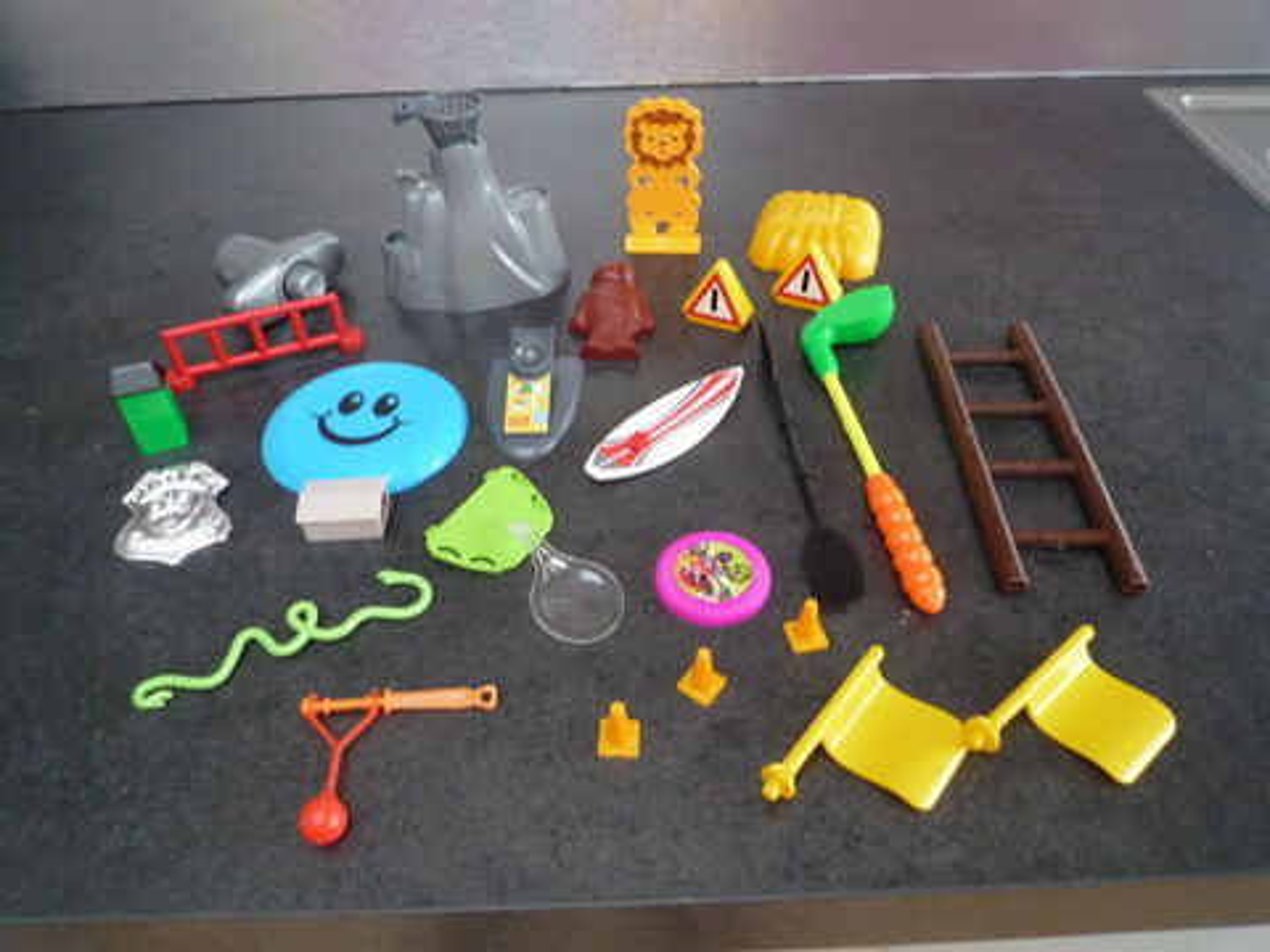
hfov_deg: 69.4
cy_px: 476
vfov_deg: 54.9
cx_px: 635
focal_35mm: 25
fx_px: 917
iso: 200
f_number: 2.8
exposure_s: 1/30
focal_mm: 4.4
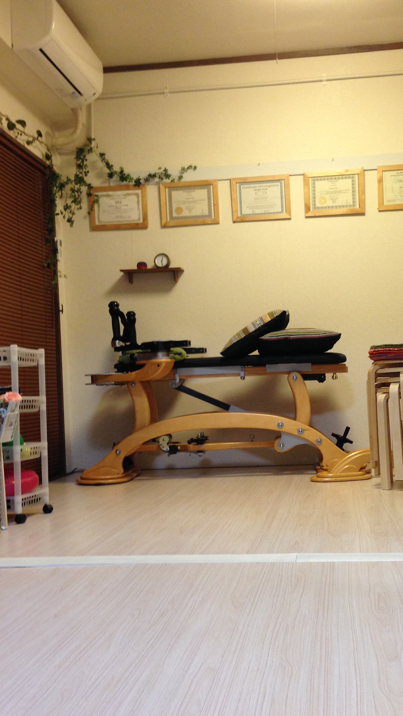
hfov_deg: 27.6
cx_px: 260
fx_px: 817
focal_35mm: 43
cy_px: 377
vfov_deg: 47.3
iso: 125
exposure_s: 1/20
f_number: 2.4
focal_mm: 4.12
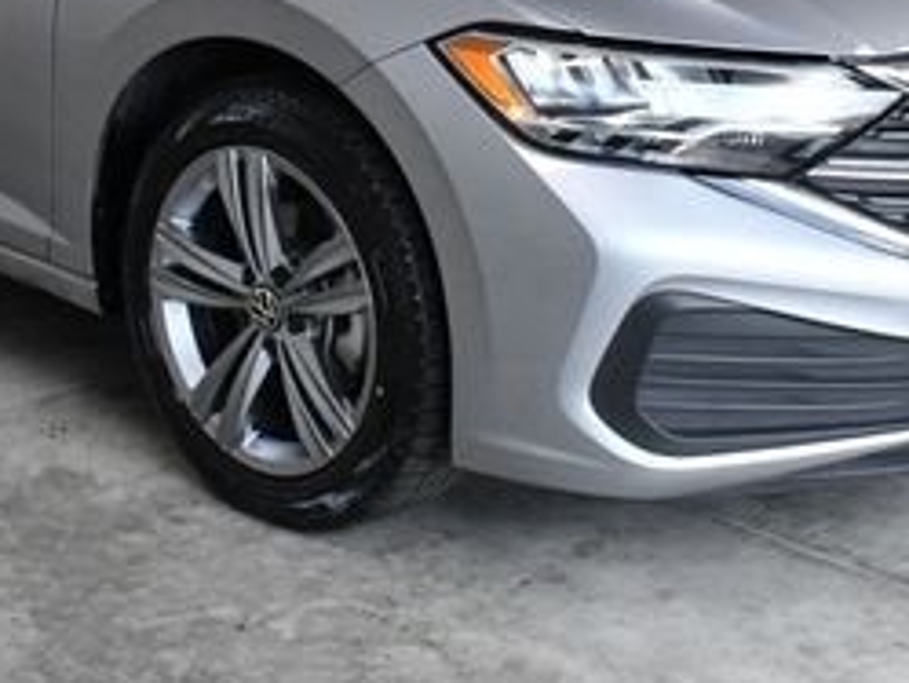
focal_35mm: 89
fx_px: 2338
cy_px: -37
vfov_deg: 16.2
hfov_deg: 21.9
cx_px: 332
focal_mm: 24
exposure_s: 1/500
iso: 2500
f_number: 11
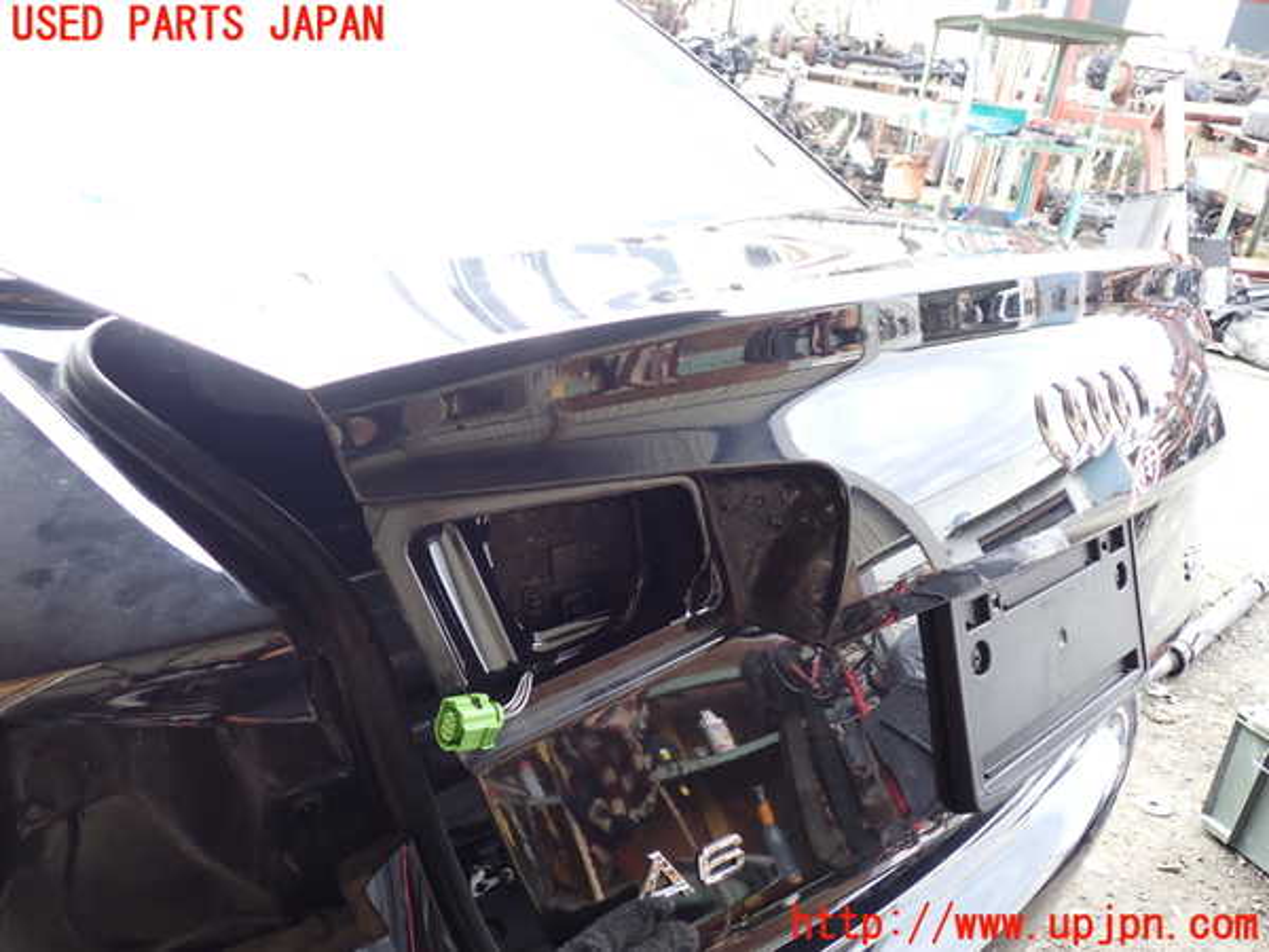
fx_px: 1100
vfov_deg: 46.8
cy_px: 476
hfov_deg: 60.0
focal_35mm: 30
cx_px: 634
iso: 125
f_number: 2.3
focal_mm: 5.4
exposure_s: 1/60
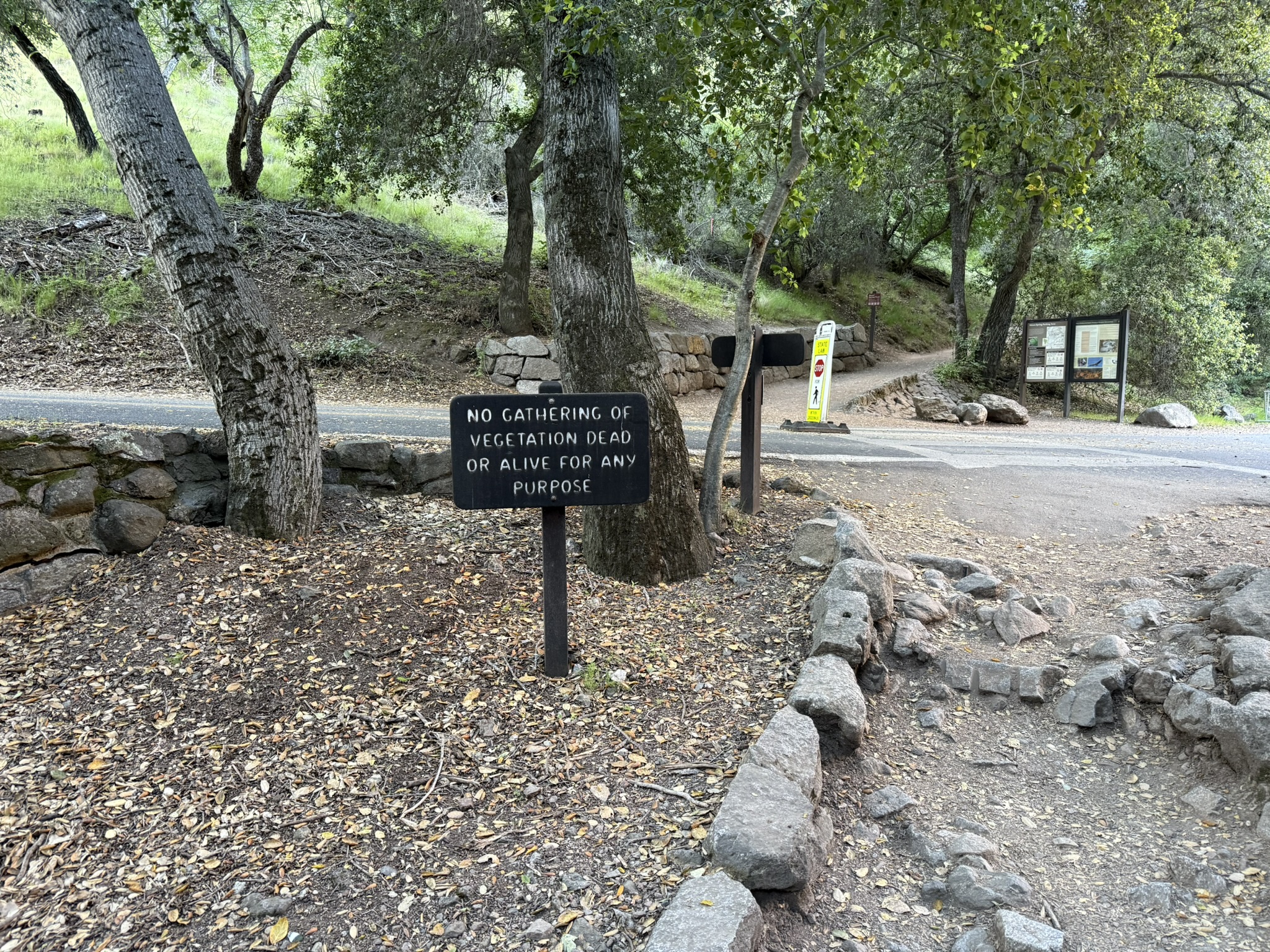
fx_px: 881
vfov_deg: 56.8
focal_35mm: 24
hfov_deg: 71.6
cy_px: 476
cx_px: 635
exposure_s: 1/60
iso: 320
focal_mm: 6.76
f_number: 1.78
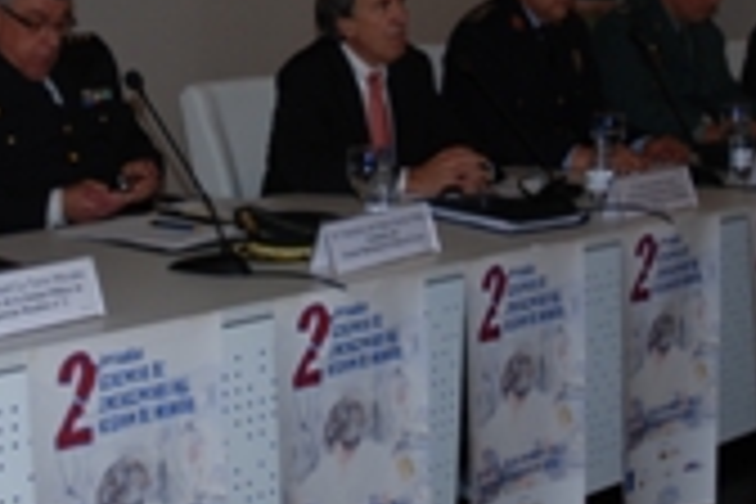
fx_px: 1617
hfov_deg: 26.3
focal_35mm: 77
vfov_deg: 17.7
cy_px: 153
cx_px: 315
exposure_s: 1/60
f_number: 3.5
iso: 100
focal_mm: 18
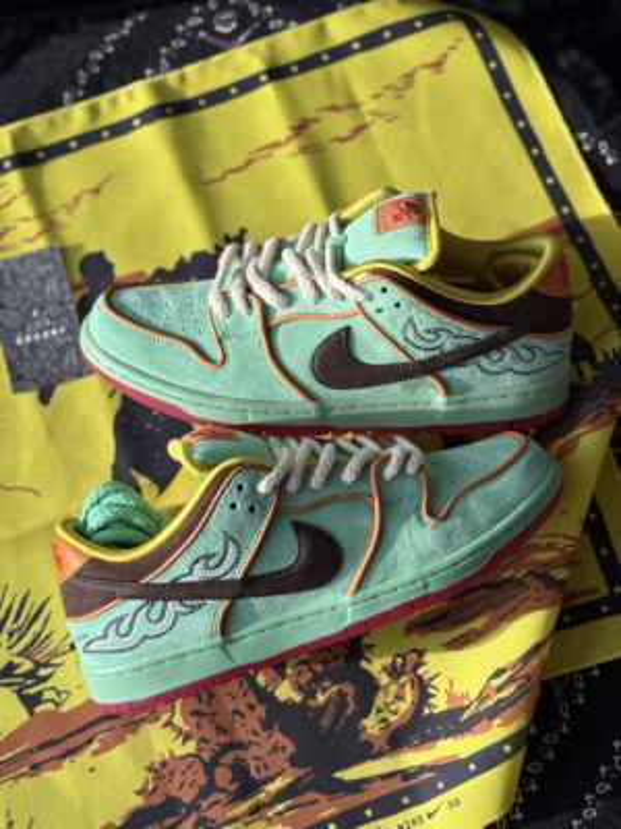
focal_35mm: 52
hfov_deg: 28.0
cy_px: 414
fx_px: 1244
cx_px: 310
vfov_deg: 36.8
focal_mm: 5.96
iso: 50
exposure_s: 1/296
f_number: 1.6
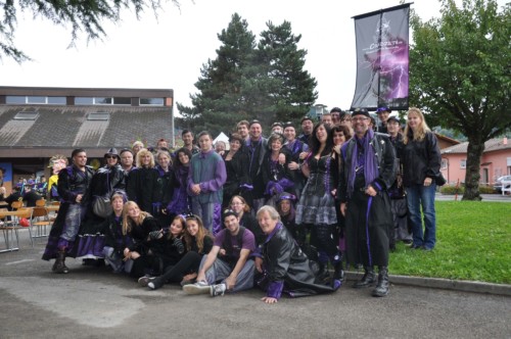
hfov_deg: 53.2
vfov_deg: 36.8
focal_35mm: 36
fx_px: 510
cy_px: 170
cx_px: 256
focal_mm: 24
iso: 200
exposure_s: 1/125
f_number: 5.6
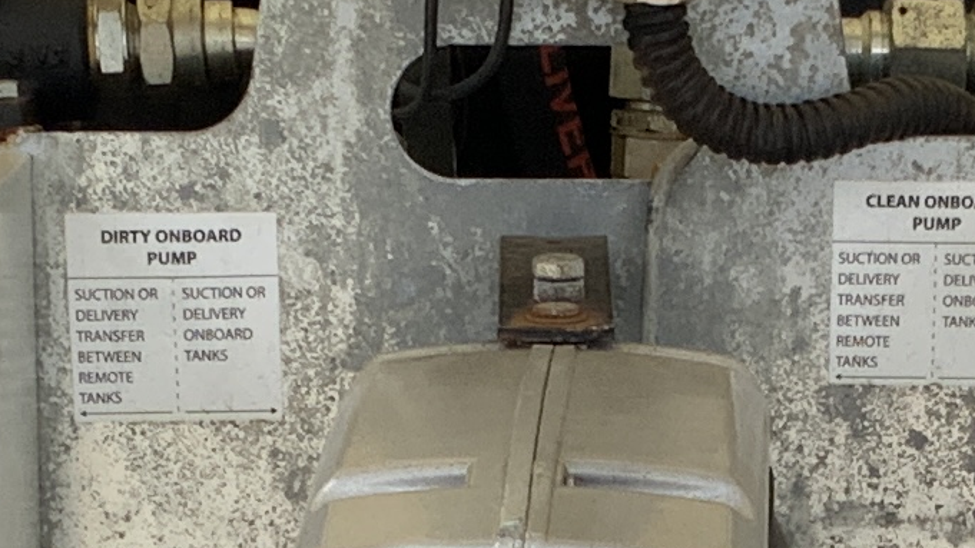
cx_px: 720
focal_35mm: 187
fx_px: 4834
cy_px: 877
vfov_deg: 6.4
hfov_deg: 11.5
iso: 16
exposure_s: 1/524
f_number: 1.8
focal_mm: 3
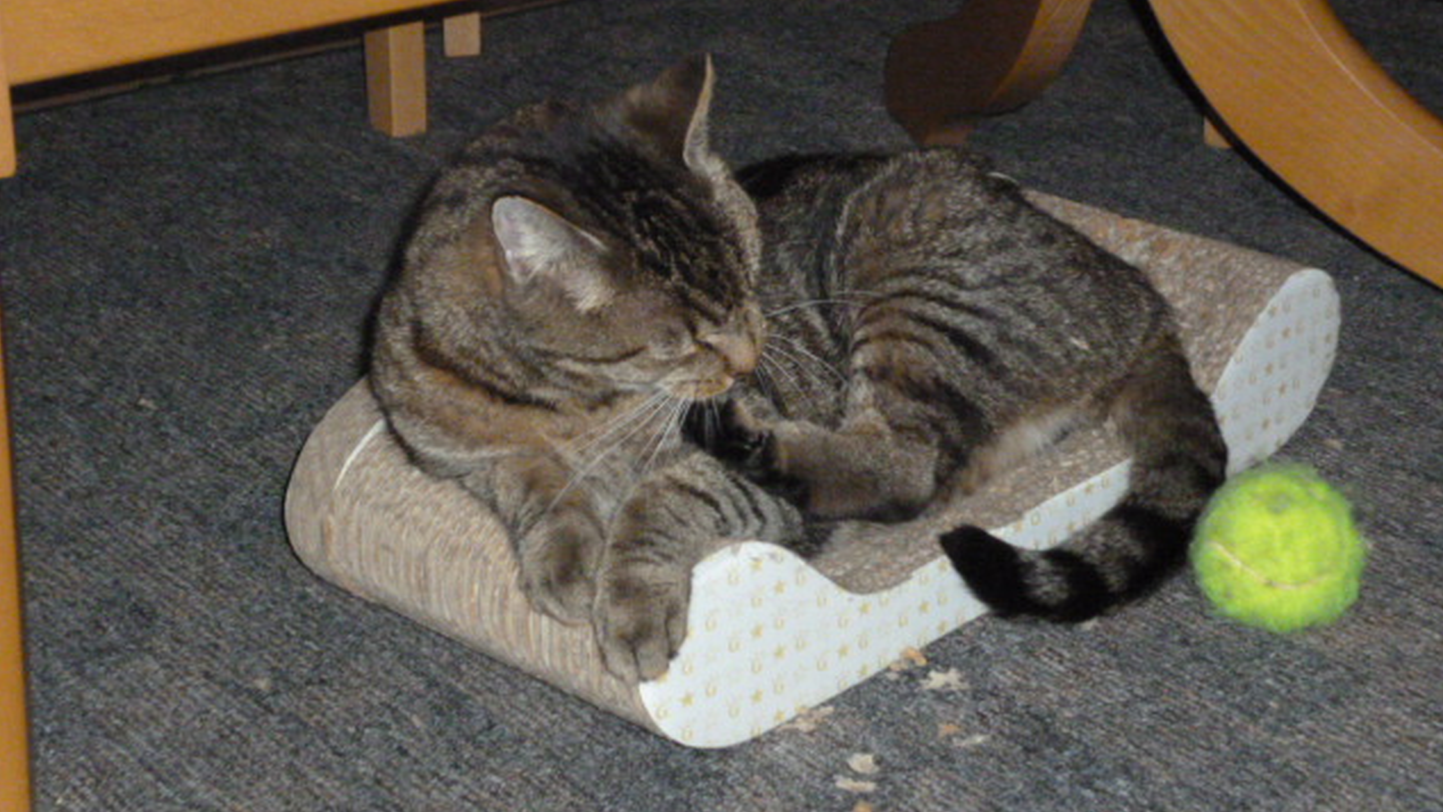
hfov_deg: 27.5
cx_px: 726
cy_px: 271
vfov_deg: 15.7
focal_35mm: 77
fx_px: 2947
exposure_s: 1/60
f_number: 5
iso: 1000
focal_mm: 12.5
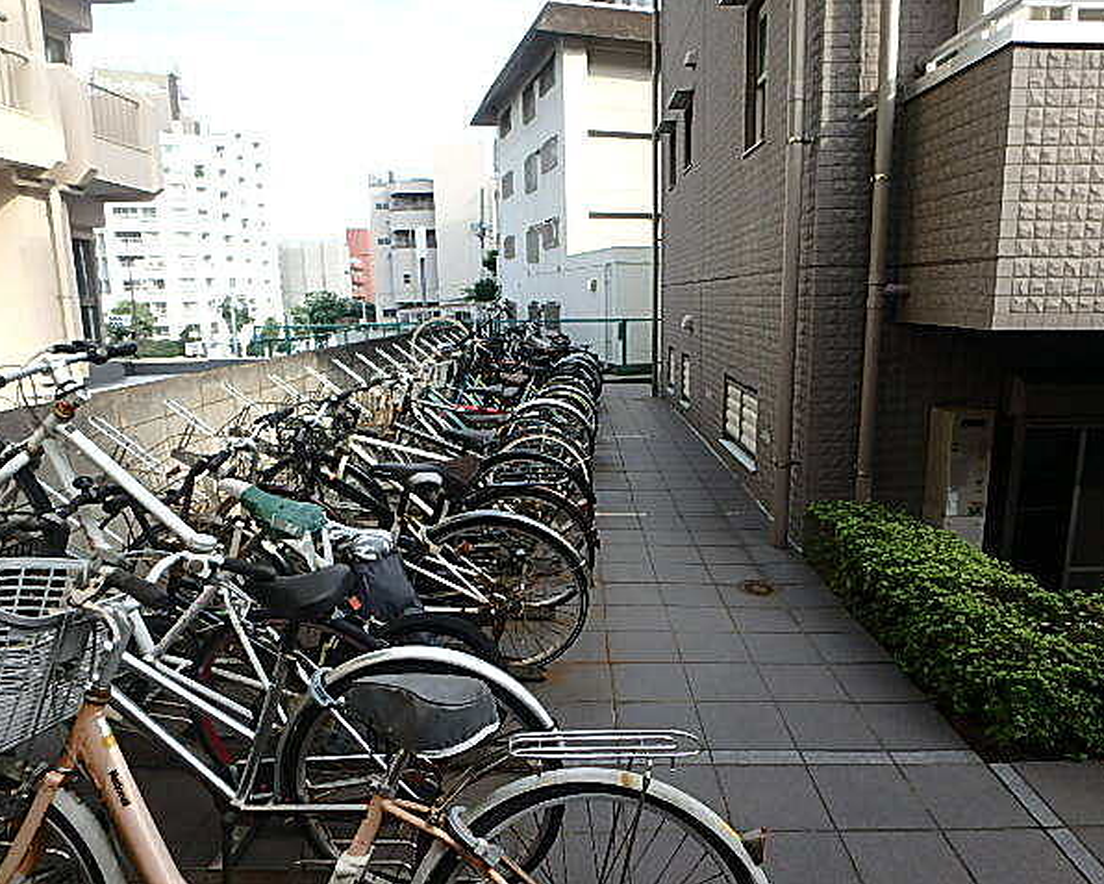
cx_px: 582
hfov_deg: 75.0
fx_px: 719
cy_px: 441
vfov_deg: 63.1
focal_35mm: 22
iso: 125
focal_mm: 3.7
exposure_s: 1/250
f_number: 3.5
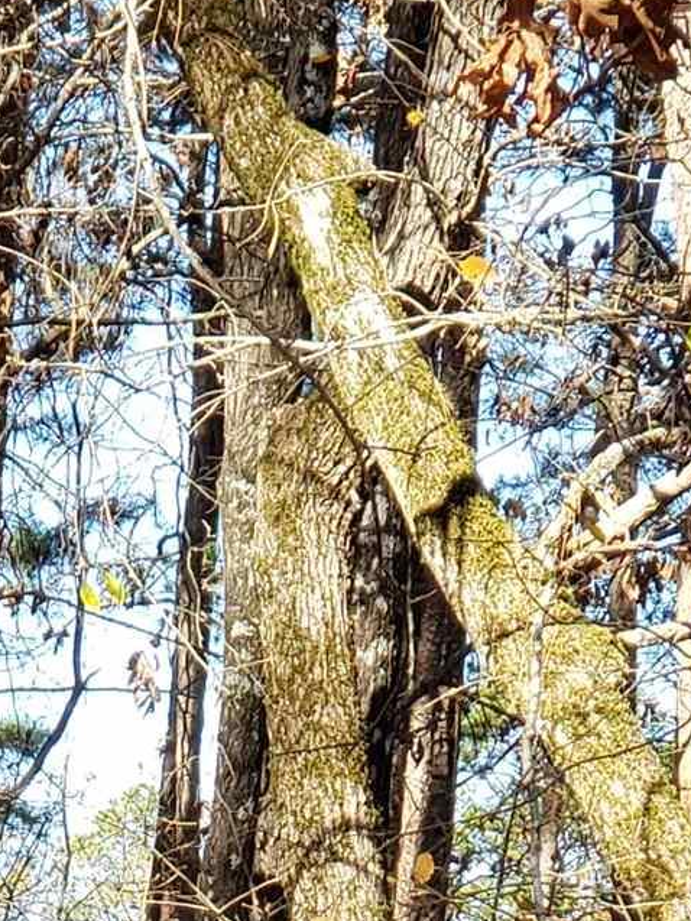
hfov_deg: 7.9
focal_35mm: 188
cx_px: 64
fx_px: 5002
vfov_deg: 10.1
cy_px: 1483
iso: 32
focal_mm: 6
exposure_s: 1/131
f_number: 2.4
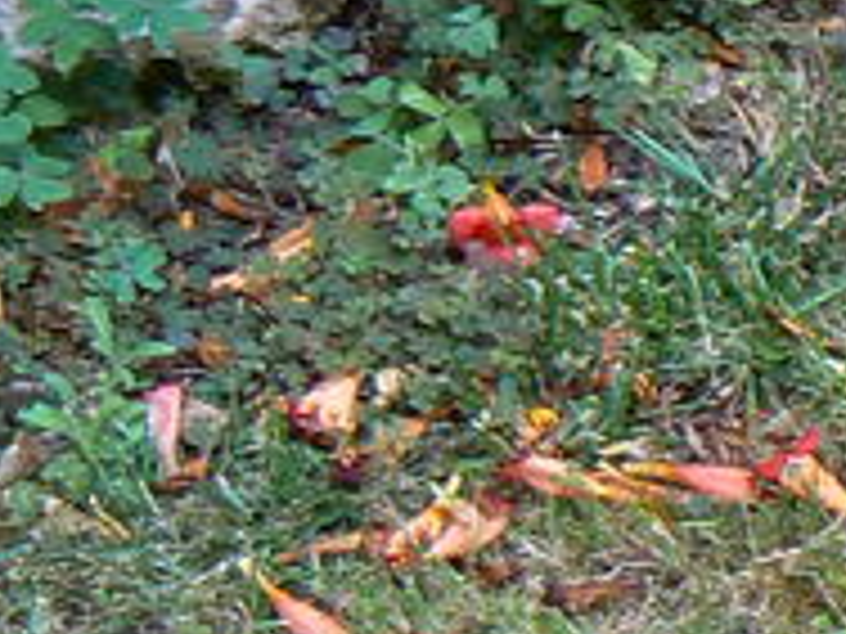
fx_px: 4692
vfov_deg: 7.7
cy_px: 45
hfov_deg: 9.4
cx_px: 1917
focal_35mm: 192
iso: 80
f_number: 2.8
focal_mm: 6
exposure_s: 1/50
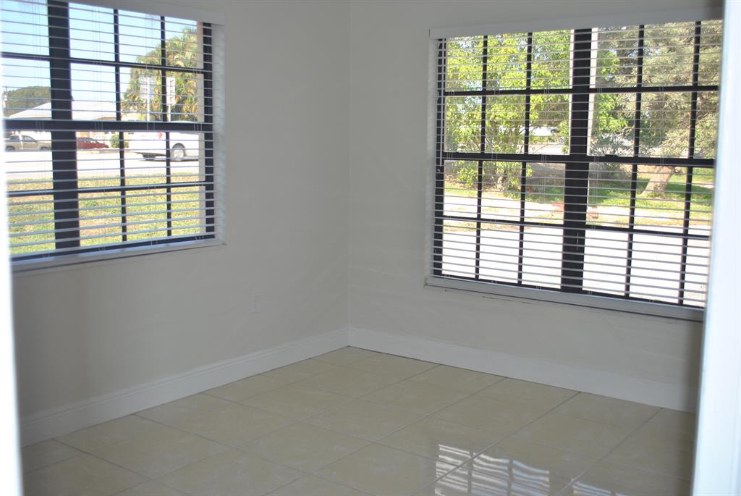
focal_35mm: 39
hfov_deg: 49.5
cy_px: 248
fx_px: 804
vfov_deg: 34.3
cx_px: 370
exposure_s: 1/200
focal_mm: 26
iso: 100
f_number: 4.2
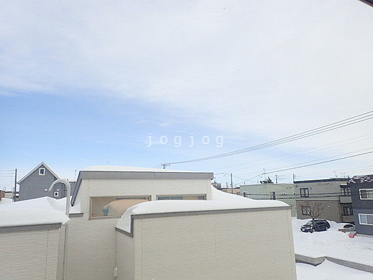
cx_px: 186
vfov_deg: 54.9
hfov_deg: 69.4
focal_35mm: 25
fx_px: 269
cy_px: 140
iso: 100
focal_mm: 4.5
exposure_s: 1/200
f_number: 8
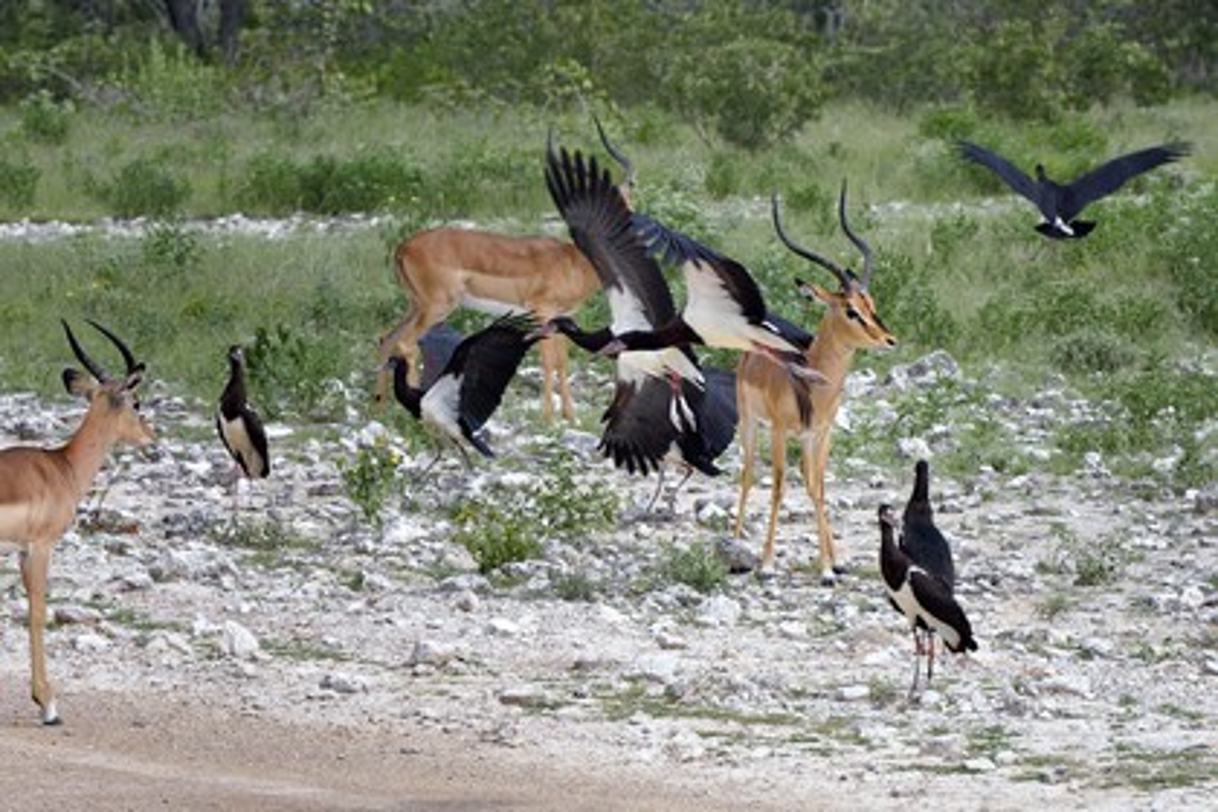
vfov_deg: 4.9
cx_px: 609
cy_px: 406
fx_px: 9473
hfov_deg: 7.4
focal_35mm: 280
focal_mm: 280
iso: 400
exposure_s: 1/640
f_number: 11
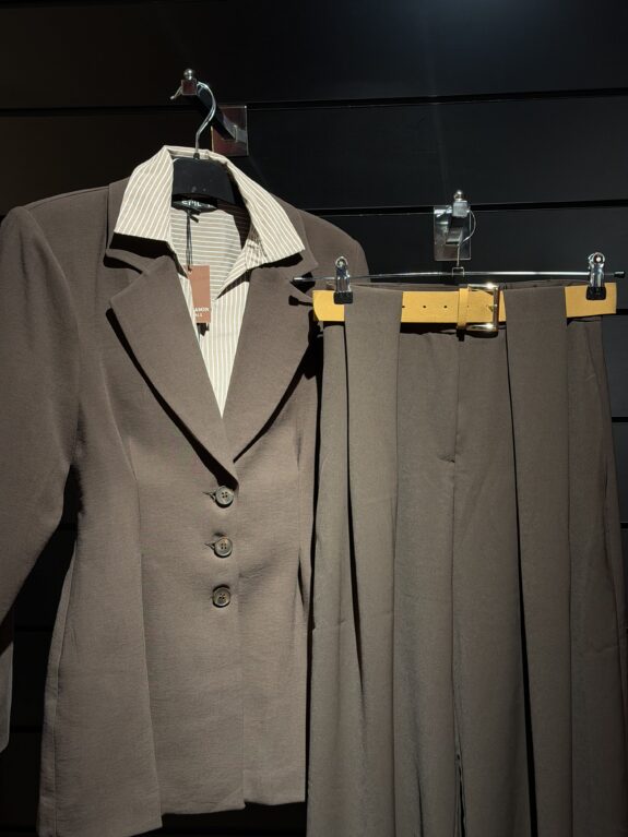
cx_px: 314
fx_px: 1161
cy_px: 418
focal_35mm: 48
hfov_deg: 30.3
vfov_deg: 39.7
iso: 80
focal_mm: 6.76
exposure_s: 1/50
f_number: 1.78
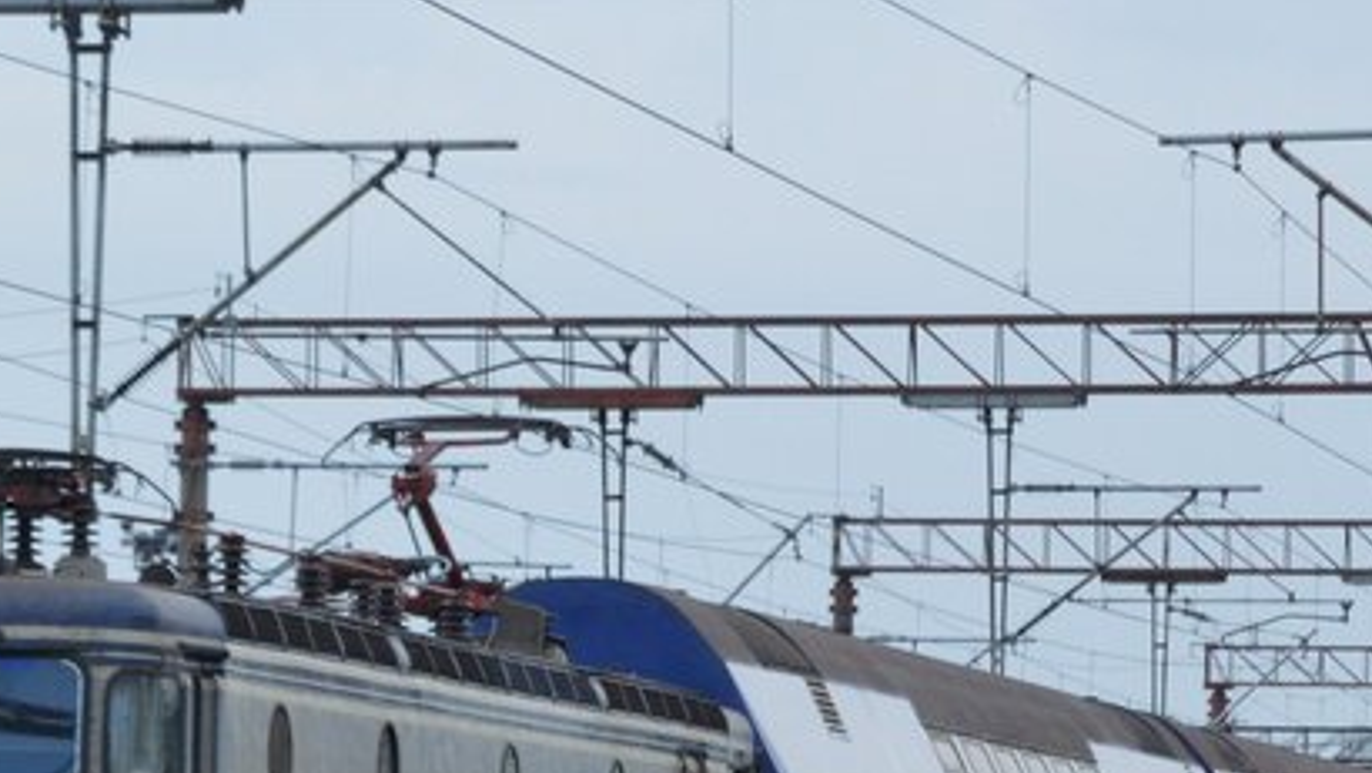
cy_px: 830
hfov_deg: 12.8
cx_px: 639
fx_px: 6115
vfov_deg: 7.2
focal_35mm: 168
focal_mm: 55
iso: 800
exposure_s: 1/1000
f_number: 5.6
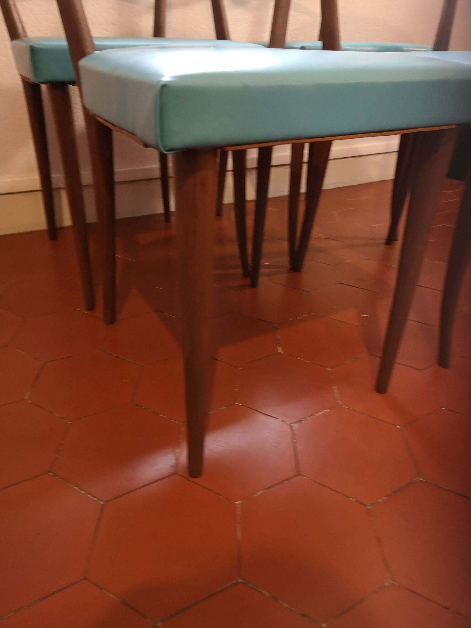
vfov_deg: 65.3
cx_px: 236
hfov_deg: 51.4
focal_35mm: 27
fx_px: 490
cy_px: 314
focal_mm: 5.58
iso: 500
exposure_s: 1/25
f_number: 1.8
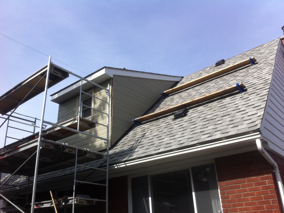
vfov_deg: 39.6
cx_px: 142
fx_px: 295
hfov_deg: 51.4
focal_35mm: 36
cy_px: 108
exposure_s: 1/1160
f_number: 2.8
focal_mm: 3.85
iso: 80
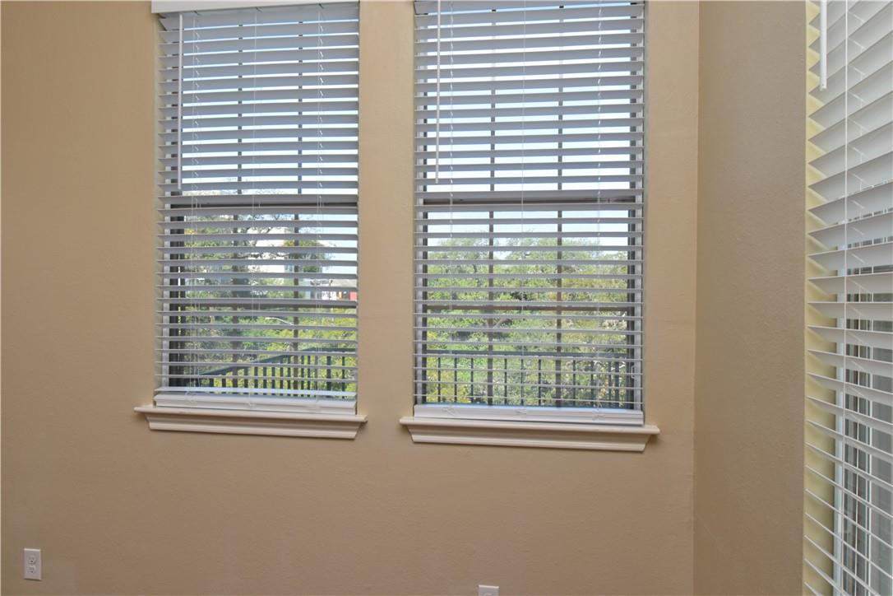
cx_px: 446
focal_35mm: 21
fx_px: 521
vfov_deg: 59.5
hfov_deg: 81.2
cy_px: 298
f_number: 9.5
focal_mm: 14
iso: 400
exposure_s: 1/125
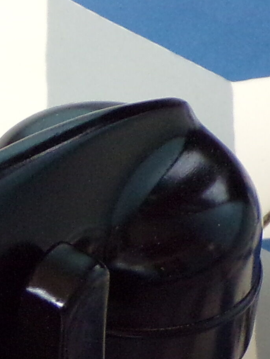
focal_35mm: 247
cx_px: -183
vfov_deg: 7.7
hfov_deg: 5.9
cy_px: 670
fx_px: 2568
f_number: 3.5
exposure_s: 1/17
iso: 282
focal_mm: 8.7
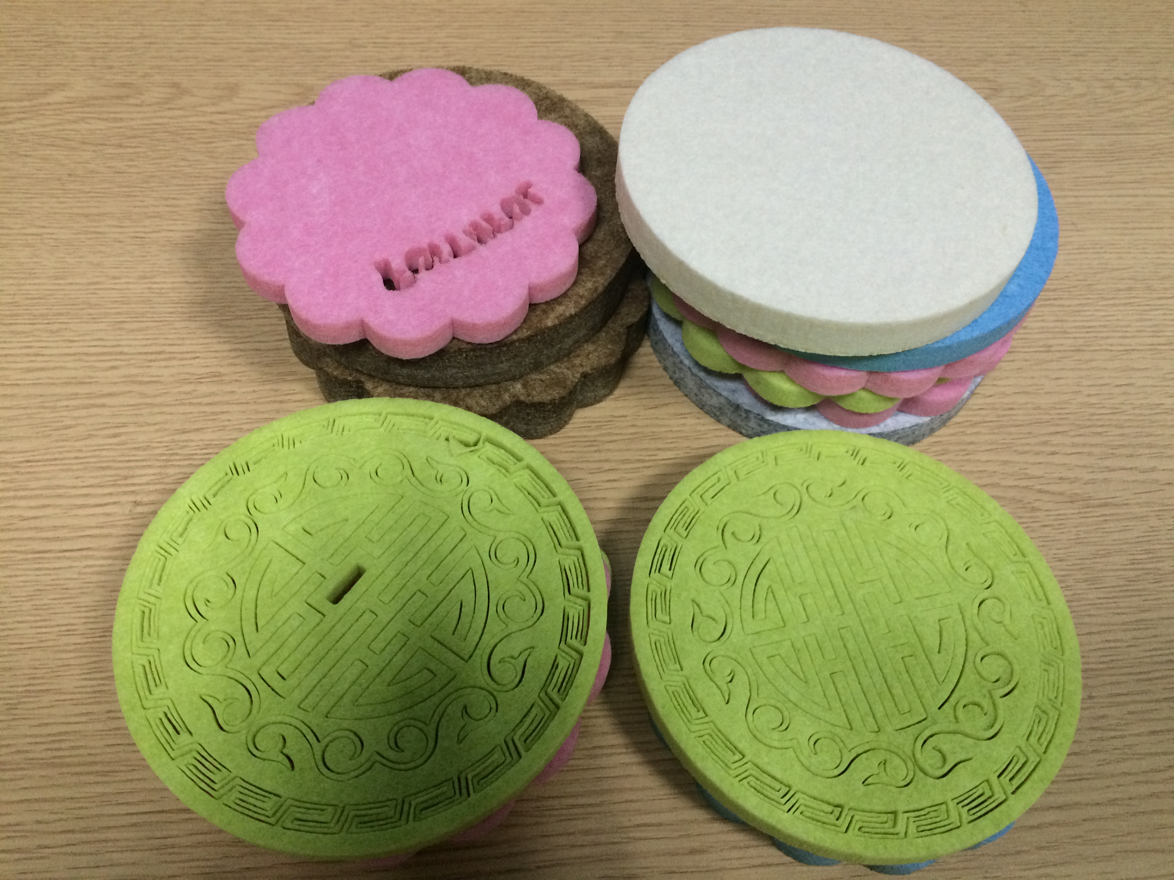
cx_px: 587
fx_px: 984
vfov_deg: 48.2
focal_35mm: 29
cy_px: 440
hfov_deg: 61.7
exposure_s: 1/33
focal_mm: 4.15
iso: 250
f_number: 2.2
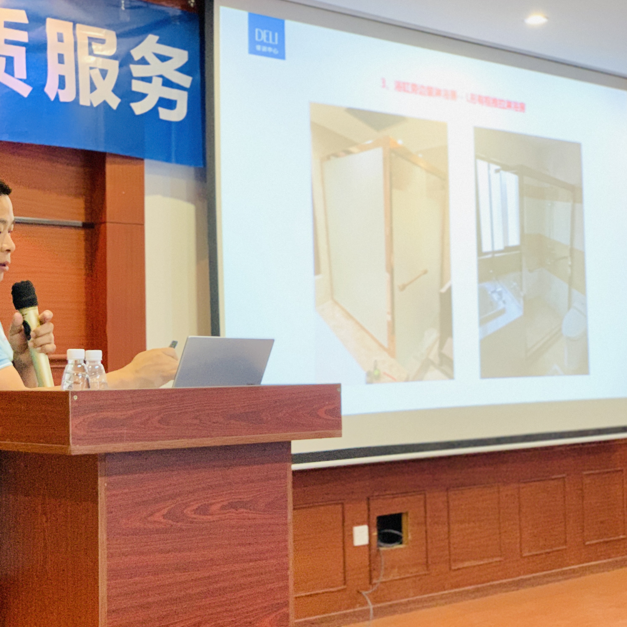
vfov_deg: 27.7
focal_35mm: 62
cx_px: 206
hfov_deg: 27.5
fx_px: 1271
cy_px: 312
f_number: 2.4
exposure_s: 1/33
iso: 320
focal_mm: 6
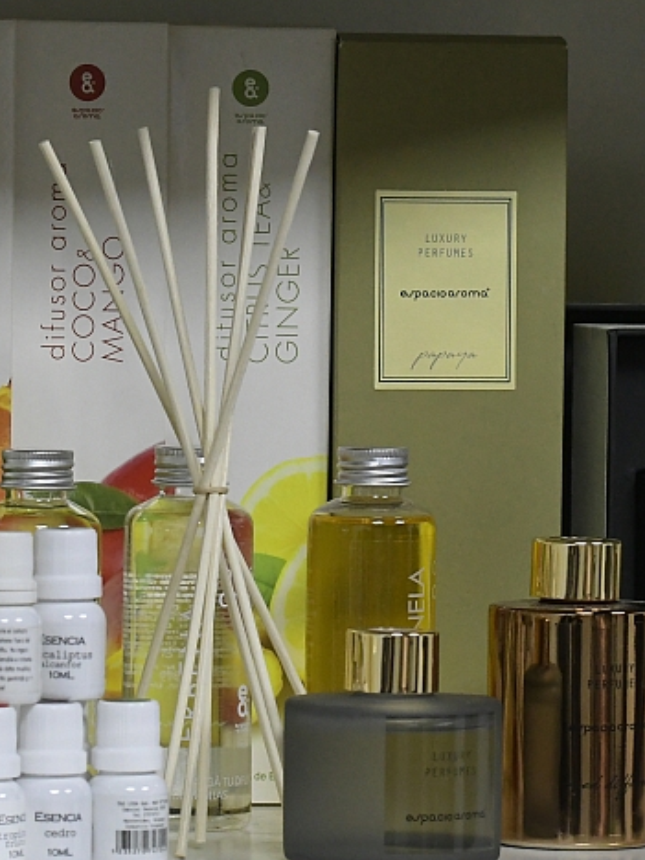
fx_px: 5491
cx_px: 535
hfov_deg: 6.7
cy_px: 372
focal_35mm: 221
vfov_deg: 9.0
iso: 3200
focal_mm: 70
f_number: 6.3
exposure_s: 1/125
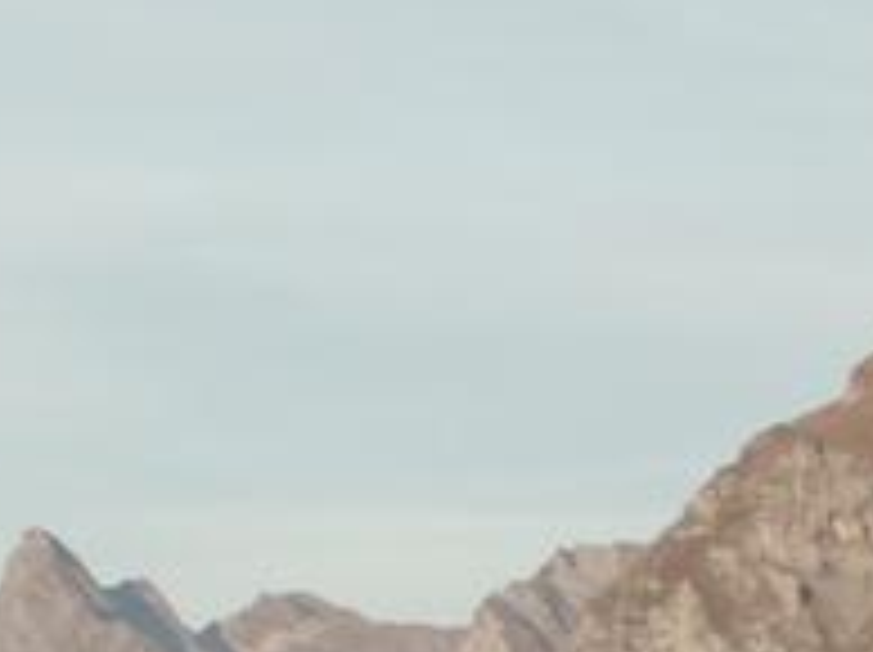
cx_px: 1008
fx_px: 4156
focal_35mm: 165
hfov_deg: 11.8
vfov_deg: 8.9
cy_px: 670
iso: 50
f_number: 4
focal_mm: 8.25
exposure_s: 1/400
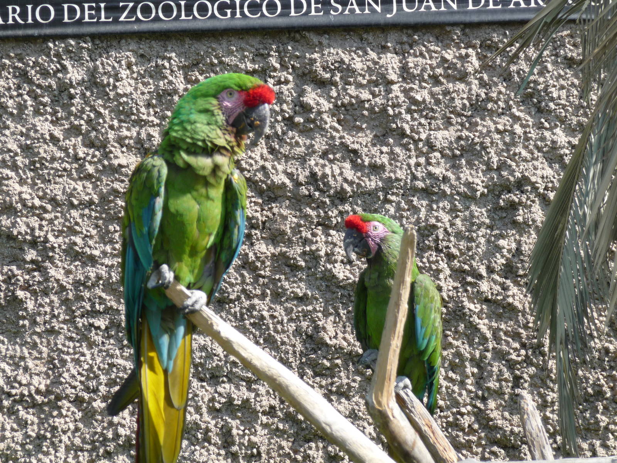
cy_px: 232
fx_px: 1996
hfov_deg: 17.6
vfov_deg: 13.2
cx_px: 308
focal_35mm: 112
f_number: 4.7
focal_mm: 19.1
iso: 100
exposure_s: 1/200
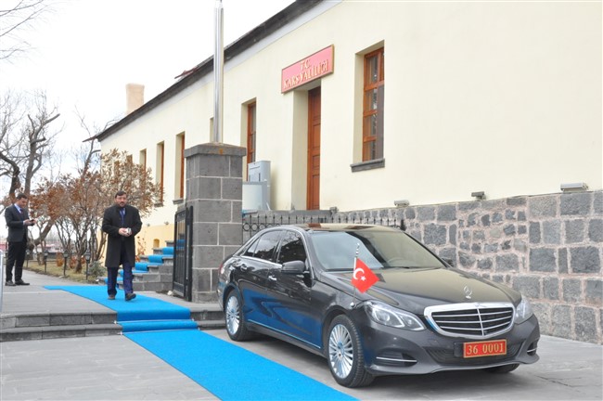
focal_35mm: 45
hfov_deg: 43.6
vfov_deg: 29.8
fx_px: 753
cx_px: 302
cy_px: 200
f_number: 29
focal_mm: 30
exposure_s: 1/200
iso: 2000
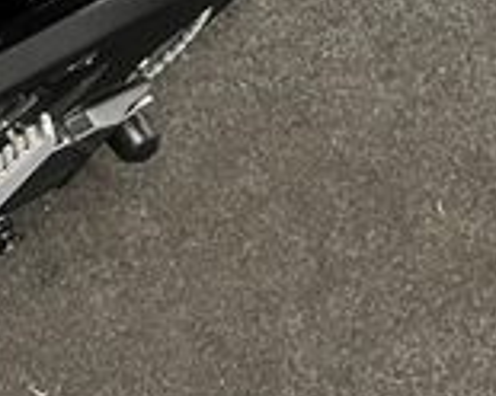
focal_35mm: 105
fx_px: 1541
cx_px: -243
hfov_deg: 16.7
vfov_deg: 13.4
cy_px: -275
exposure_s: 1/50
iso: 125
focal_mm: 5.1
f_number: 1.6
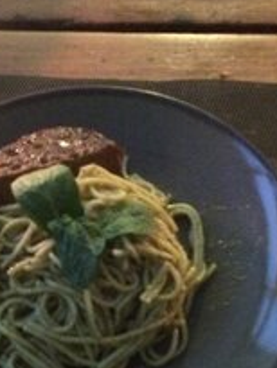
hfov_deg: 21.6
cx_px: 95
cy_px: 282
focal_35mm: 68
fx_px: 725
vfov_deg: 28.1
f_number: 2.2
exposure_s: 1/17
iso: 1600
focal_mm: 4.15
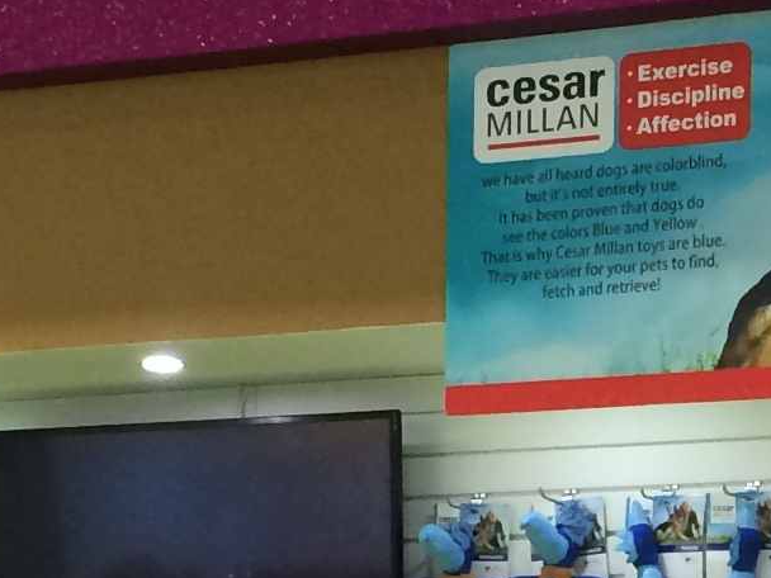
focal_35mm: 161
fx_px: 3586
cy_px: 696
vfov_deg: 9.1
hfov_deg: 12.1
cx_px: 856
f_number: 2.2
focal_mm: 4.12
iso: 80
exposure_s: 1/33
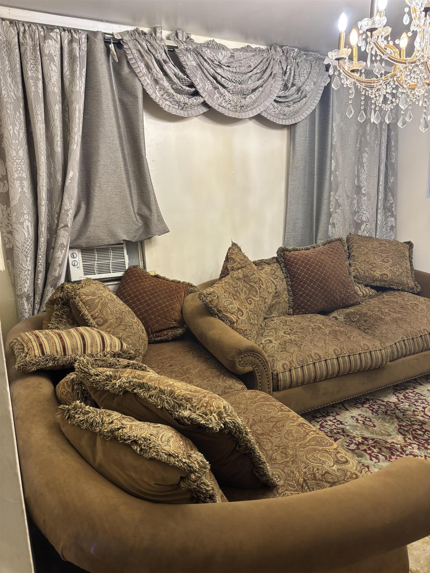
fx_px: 431
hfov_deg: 53.1
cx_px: 215
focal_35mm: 26
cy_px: 286
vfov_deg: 67.3
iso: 125
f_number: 1.6
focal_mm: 5.96
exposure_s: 1/60
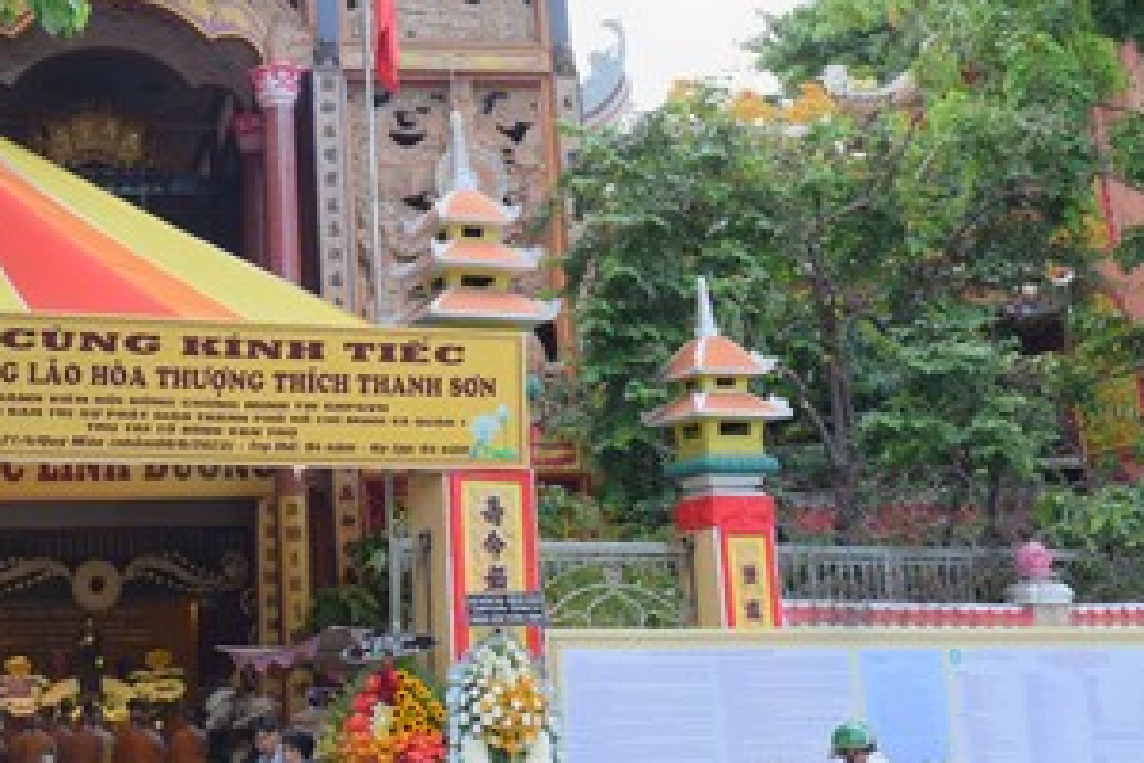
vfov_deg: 25.5
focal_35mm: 52
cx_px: 214
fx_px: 1652
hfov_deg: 36.7
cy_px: 132
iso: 200
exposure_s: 1/125
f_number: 8
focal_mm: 24
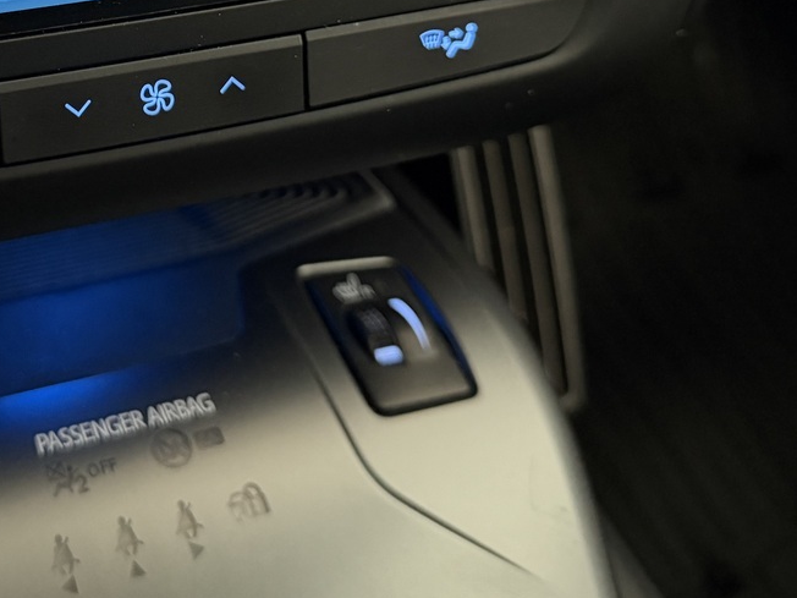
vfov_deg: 26.0
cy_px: -9
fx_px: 1220
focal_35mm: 53
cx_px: 89
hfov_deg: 34.3
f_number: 1.78
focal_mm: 6.76
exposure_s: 1/33
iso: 800
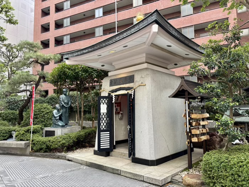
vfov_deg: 53.1
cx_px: 124
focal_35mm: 26
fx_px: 187
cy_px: 94
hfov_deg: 67.3
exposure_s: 1/160
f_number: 1.6
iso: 64
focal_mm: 5.96
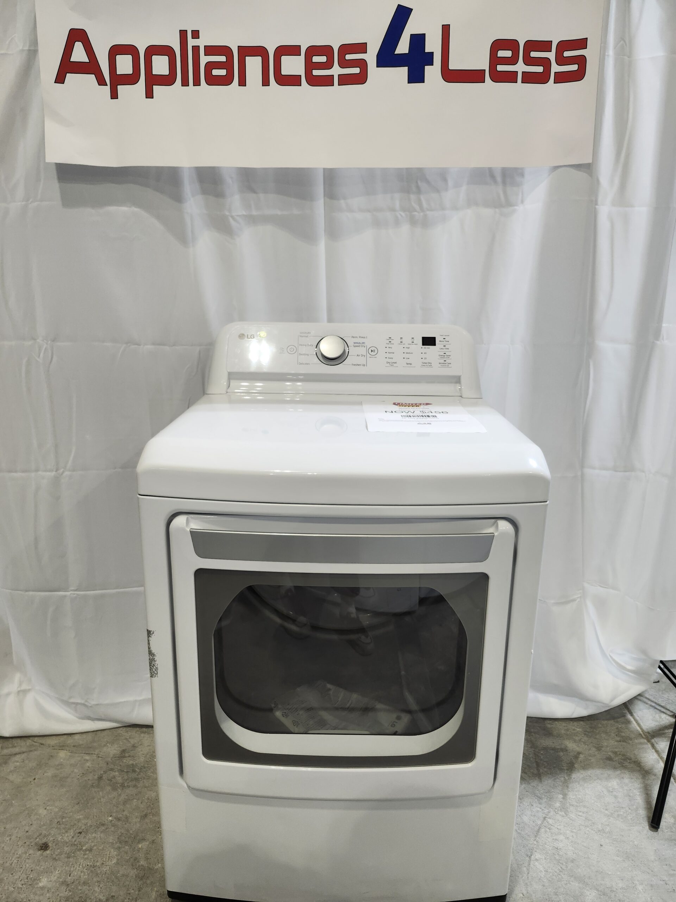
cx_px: 338
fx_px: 599
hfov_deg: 58.9
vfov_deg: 73.9
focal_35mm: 23
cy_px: 451
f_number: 1.8
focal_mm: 5.54
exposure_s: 1/120
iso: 200
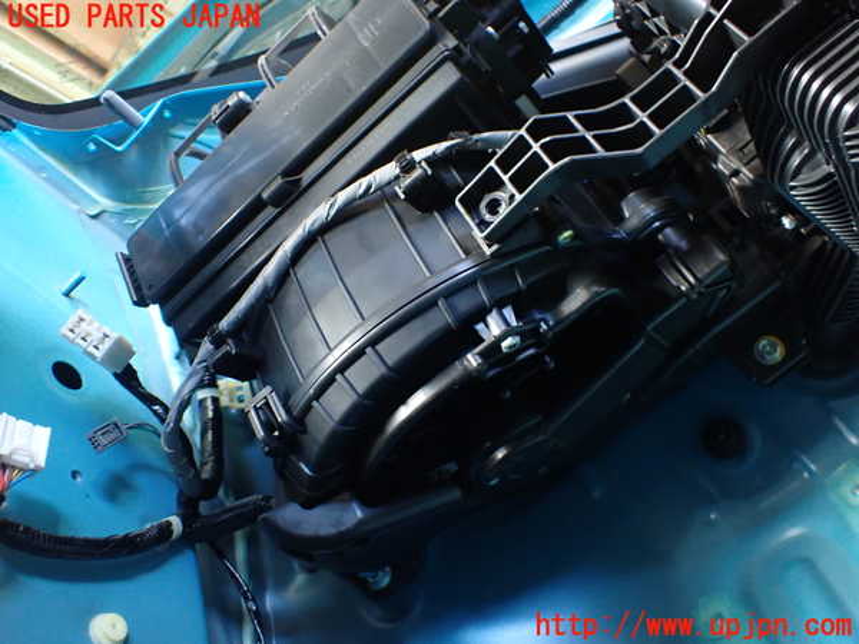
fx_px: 744
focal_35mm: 30
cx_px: 430
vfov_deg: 46.8
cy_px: 322
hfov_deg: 60.0
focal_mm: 5.4
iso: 800
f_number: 2.3
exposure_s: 1/30
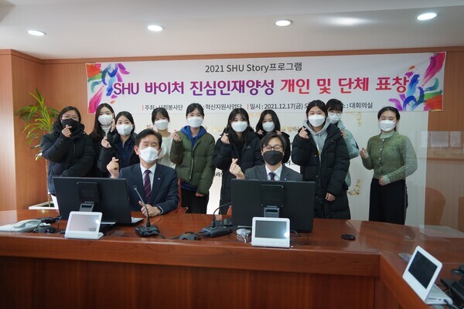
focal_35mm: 24
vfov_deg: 53.1
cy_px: 154
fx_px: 309
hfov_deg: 73.7
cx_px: 232
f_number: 4
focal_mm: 24
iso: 1600
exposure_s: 1/160
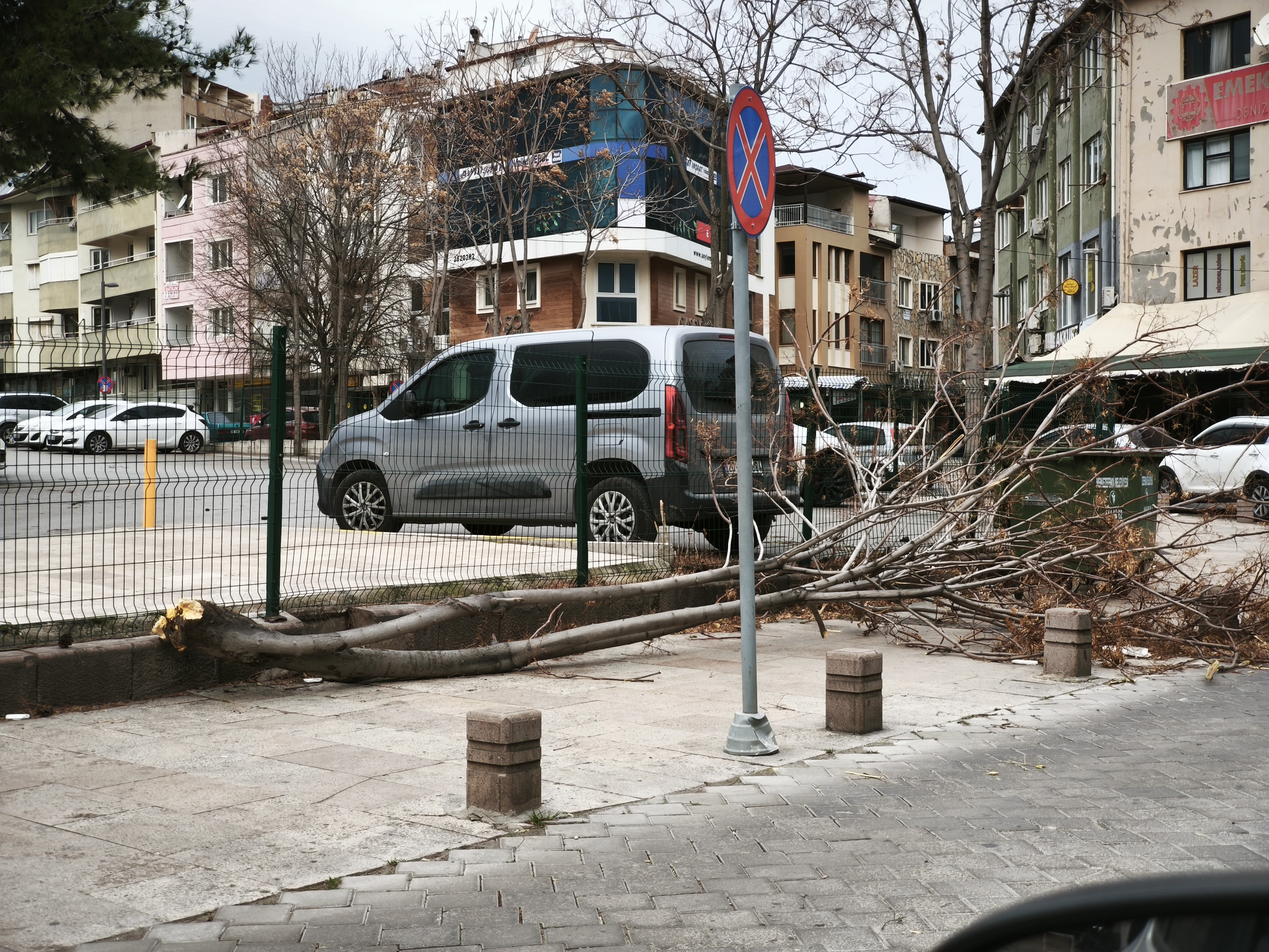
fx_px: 1833
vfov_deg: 29.1
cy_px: 476
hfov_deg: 38.2
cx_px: 634
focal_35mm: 50
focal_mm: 7.1
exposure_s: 1/100
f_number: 1.9
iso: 100
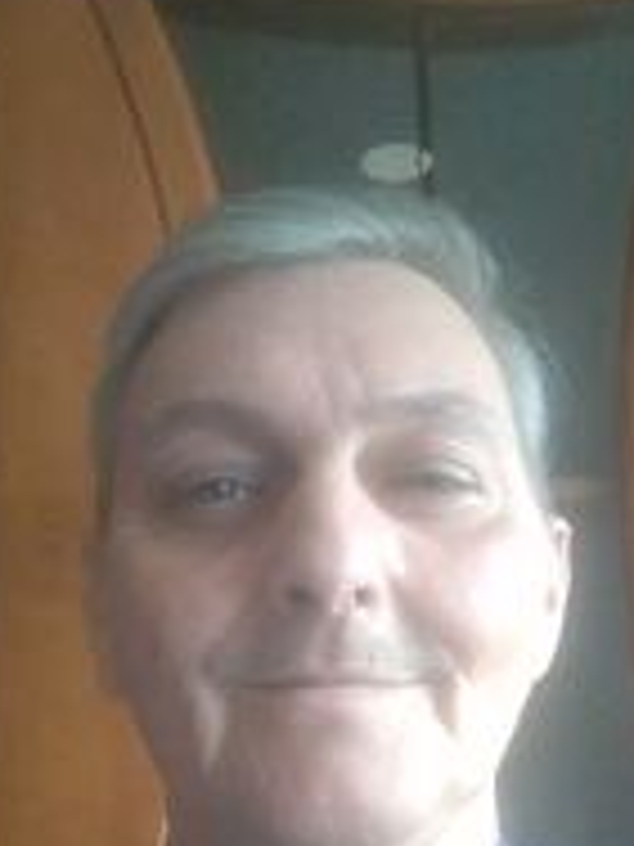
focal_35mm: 46
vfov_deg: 39.7
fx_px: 1123
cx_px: 400
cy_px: 670
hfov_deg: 31.4
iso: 850
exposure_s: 1/17.1
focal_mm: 2.48
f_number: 2
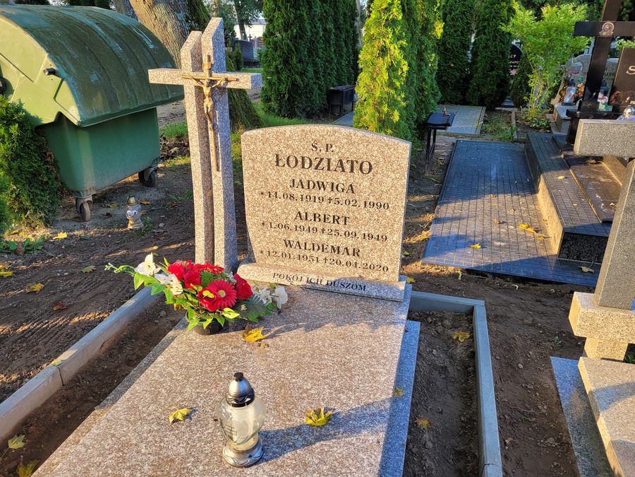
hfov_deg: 67.3
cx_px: 318
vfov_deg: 53.1
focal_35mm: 26
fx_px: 477
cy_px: 238
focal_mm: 5.4
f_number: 1.8
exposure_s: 1/315
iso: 40
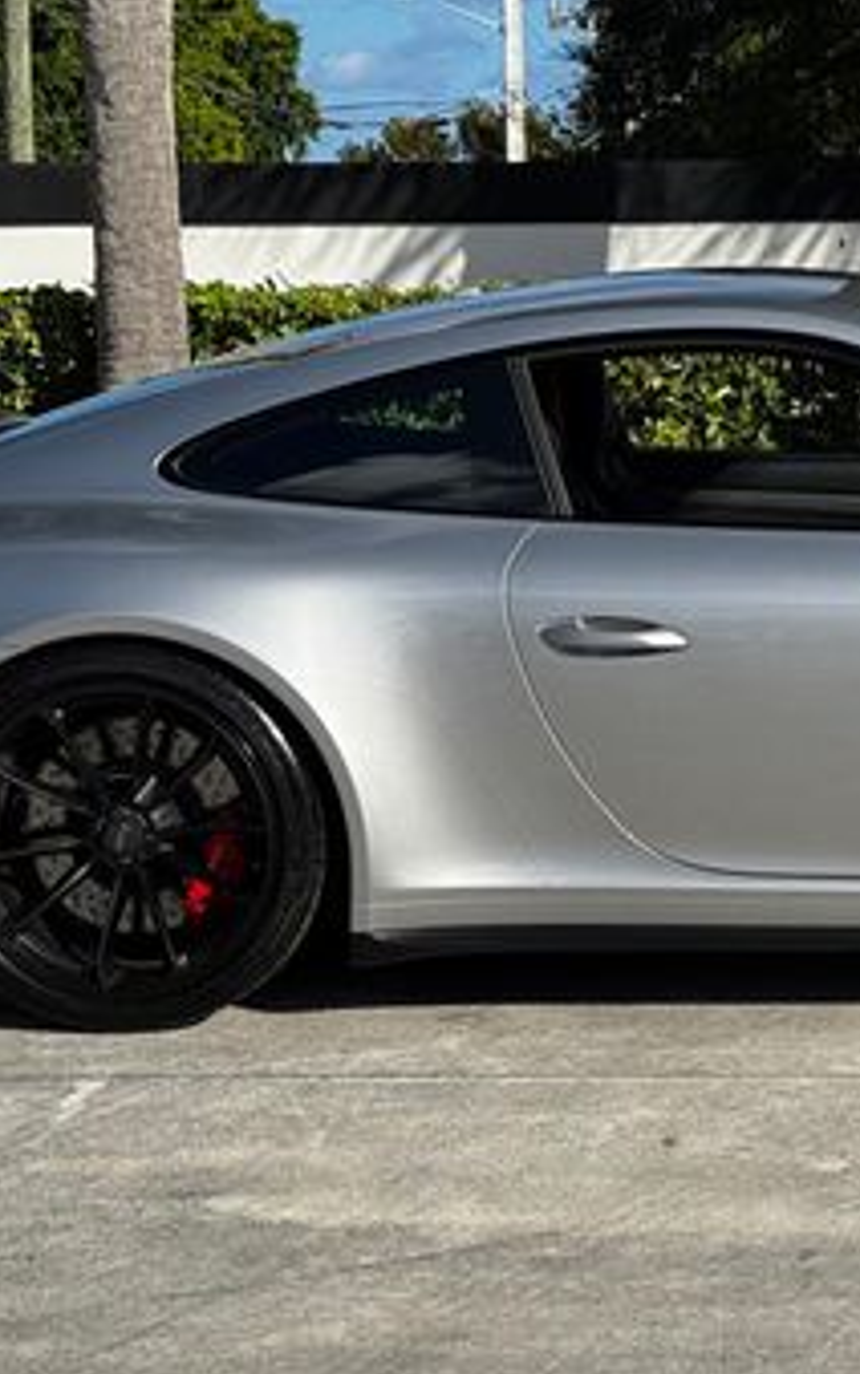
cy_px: 636
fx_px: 3599
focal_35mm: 96
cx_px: 828
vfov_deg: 21.6
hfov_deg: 13.5
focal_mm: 6.76
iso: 64
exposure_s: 1/3425
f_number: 1.78
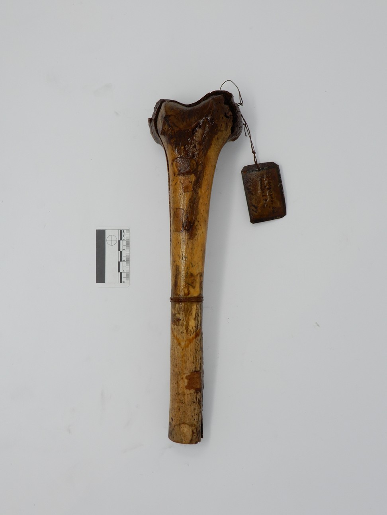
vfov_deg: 42.1
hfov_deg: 32.2
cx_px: 194
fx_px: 671
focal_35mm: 45
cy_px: 258
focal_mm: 8
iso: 110
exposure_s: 1/50
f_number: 6.3
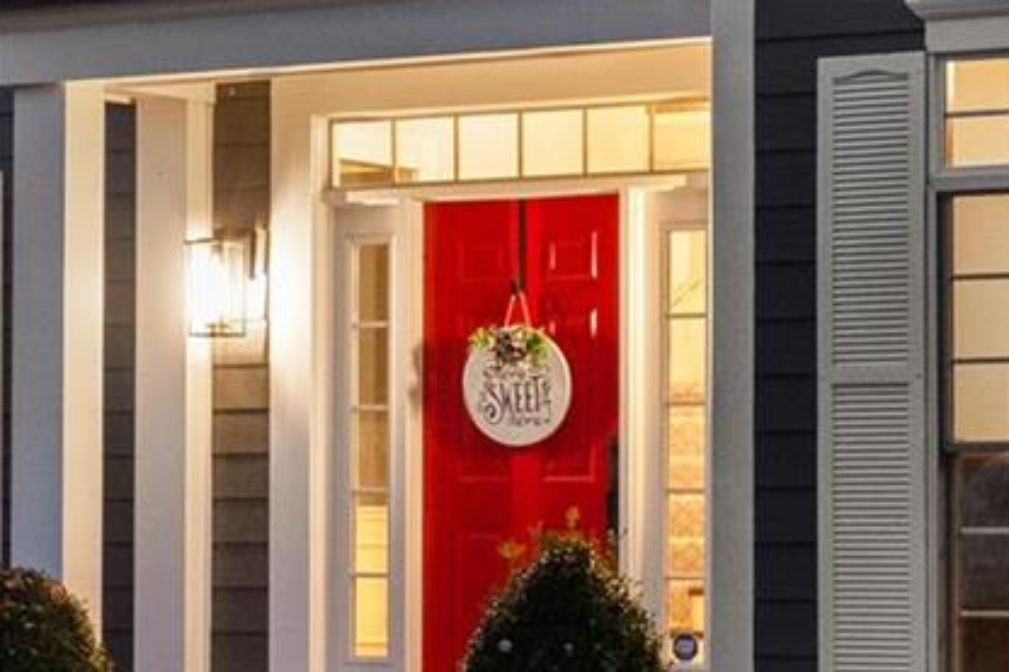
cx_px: 344
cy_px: 68
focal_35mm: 146
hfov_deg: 14.0
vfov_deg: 9.4
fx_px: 4090
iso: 400
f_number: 8
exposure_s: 1.6
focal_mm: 19
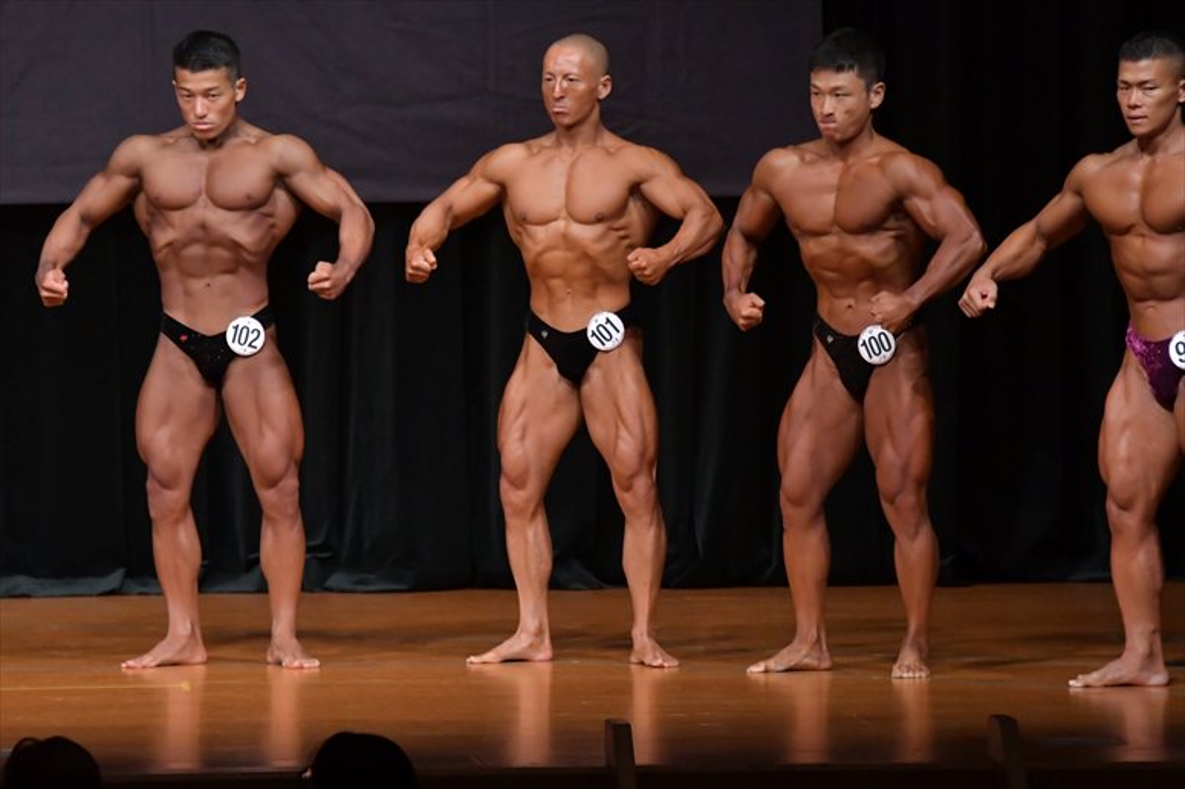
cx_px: 592
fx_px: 9377
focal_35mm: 285
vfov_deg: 4.8
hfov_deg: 7.2
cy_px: 394
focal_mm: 190
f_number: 5.6
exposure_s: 1/400
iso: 5000
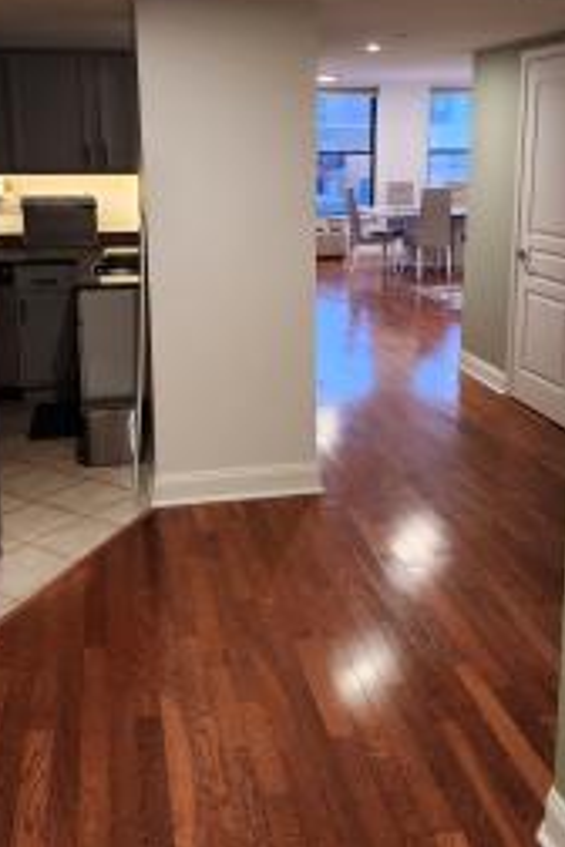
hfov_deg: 35.0
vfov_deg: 50.4
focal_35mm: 38
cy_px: 346
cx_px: 299
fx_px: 895
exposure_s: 1/120
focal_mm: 6.4
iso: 500
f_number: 1.8
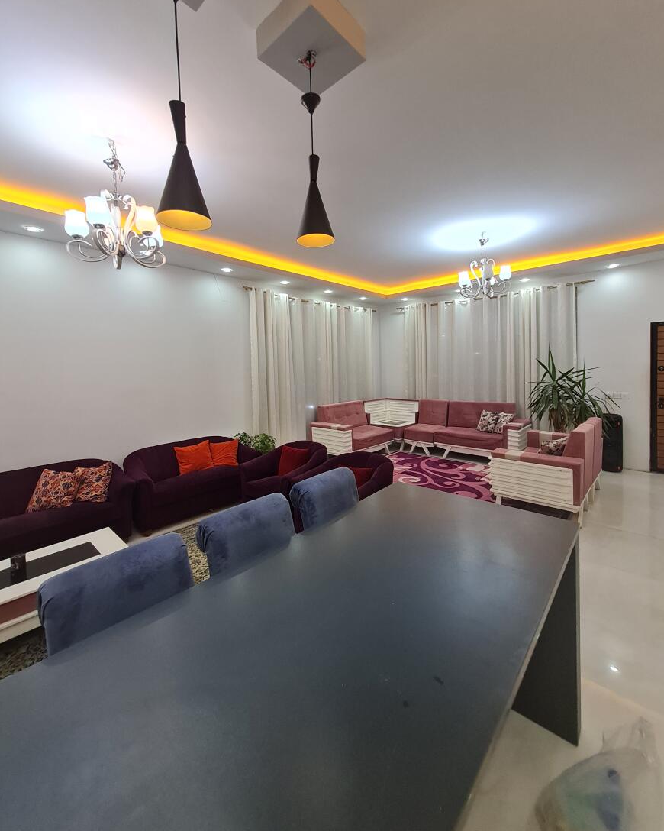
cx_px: 330
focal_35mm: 14
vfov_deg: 100.5
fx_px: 344
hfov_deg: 88.0
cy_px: 379
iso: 160
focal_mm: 1.74
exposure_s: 1/50
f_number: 2.2
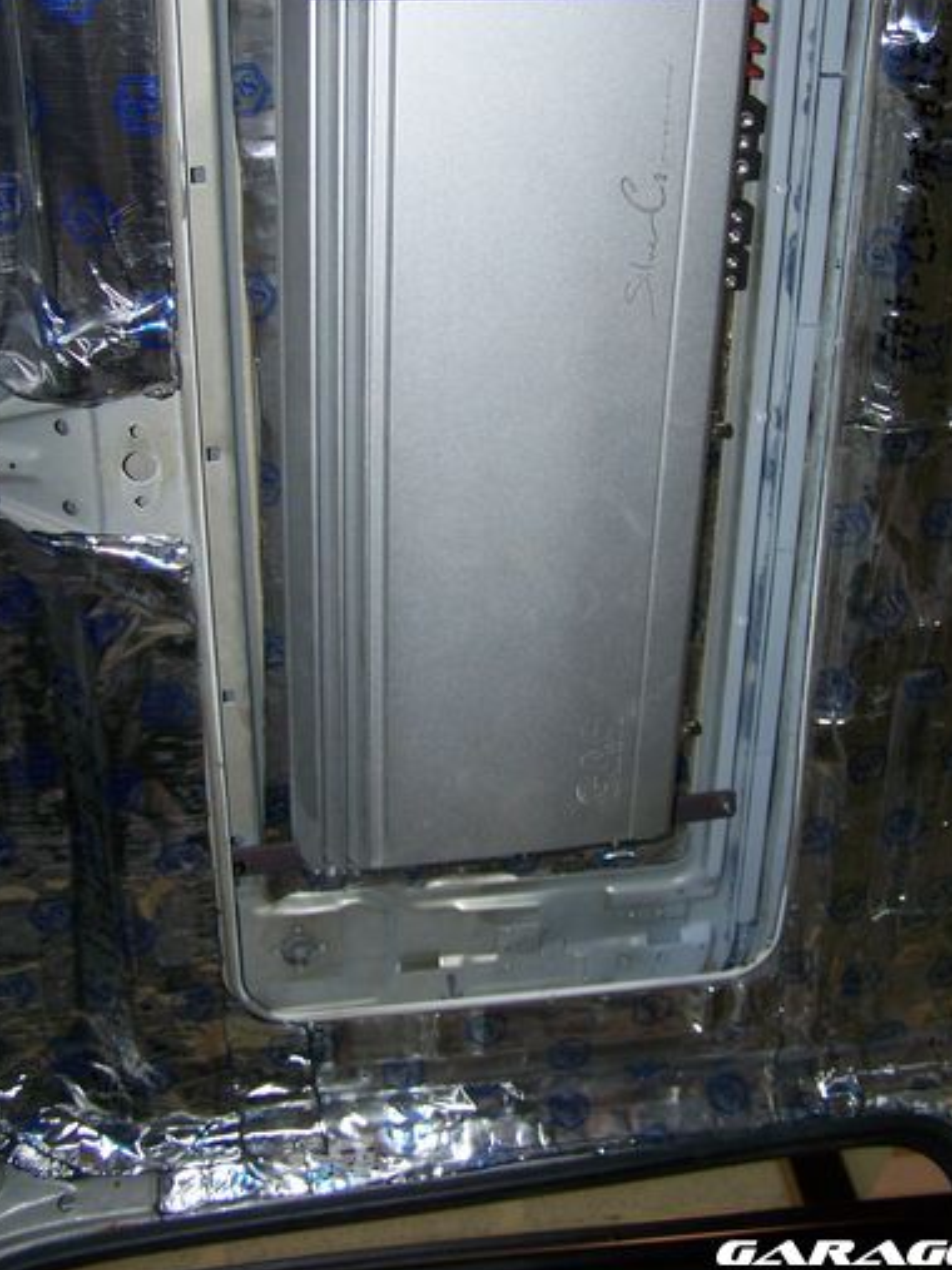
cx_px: 544
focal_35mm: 48
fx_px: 1761
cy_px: 476
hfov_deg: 30.2
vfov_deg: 39.4
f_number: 2.8
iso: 80
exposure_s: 1/60
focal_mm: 6.3
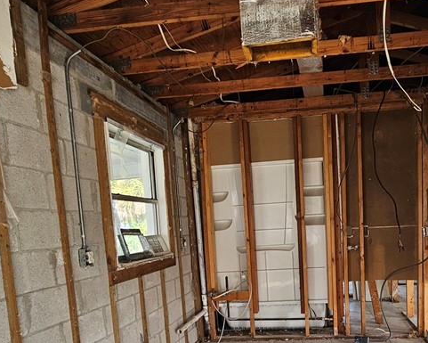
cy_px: 265
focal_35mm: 27
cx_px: 279
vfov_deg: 50.5
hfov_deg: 62.7
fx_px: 342
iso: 50
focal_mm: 2.2
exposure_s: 1/60
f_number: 2.2
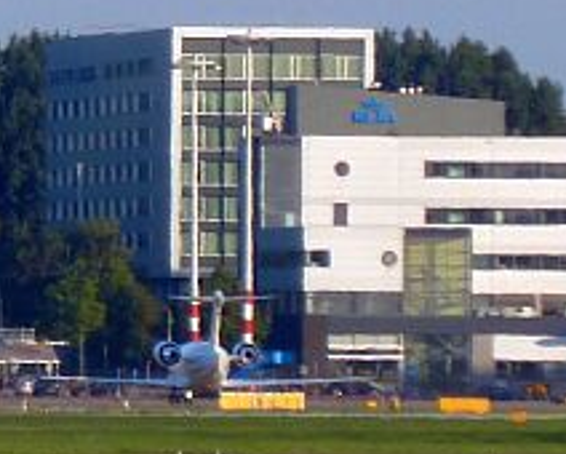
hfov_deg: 1.4
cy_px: -5
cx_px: -222
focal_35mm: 1411
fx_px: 23658
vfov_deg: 1.1
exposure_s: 1/250
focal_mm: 49.2
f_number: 4.9
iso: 80
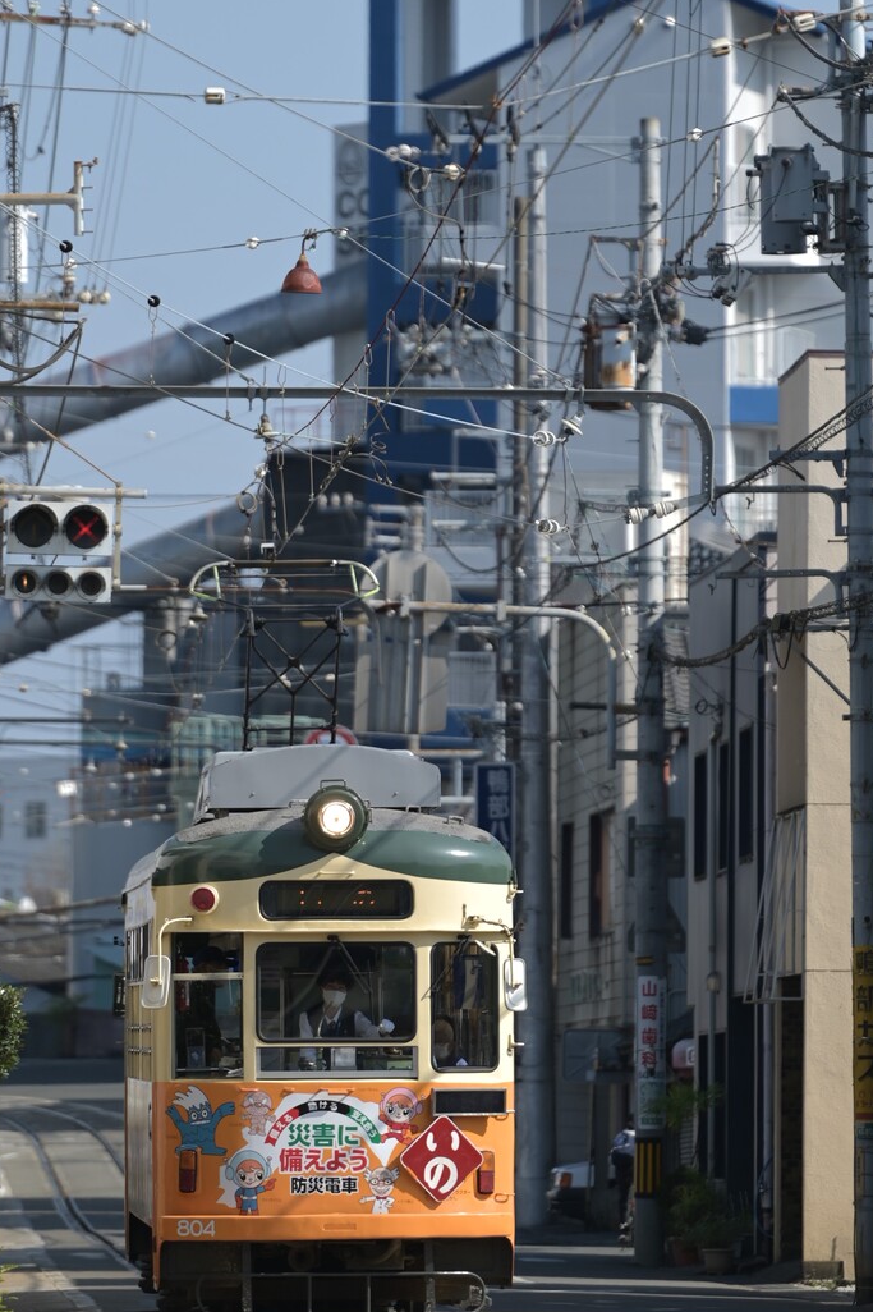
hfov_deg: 4.7
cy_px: 514
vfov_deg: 7.1
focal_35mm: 290
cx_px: 521
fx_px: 10559
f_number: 2.8
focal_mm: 200
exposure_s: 1/1000
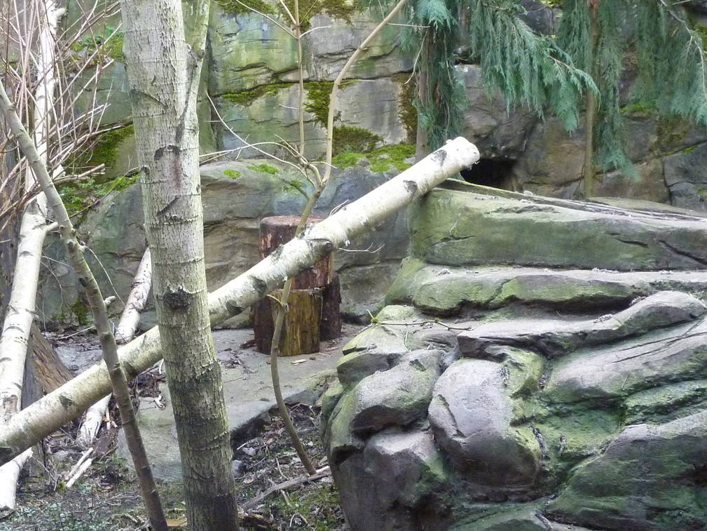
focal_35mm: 46
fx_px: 940
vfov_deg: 31.2
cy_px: 367
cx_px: 258
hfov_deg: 40.9
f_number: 3.4
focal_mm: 4.7
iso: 400
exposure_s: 1/80
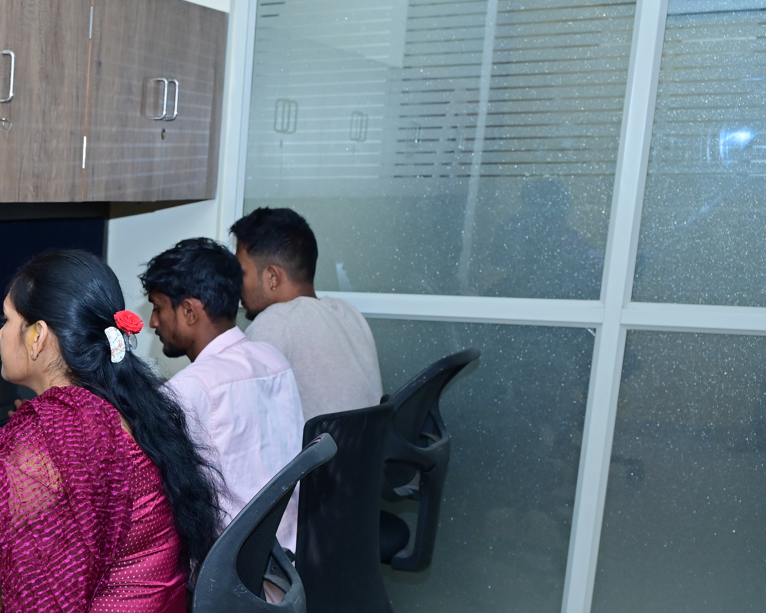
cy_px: 500
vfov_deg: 23.8
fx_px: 1428
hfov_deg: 25.9
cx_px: -215
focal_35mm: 63
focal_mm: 24
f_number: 5
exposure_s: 1/200
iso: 400
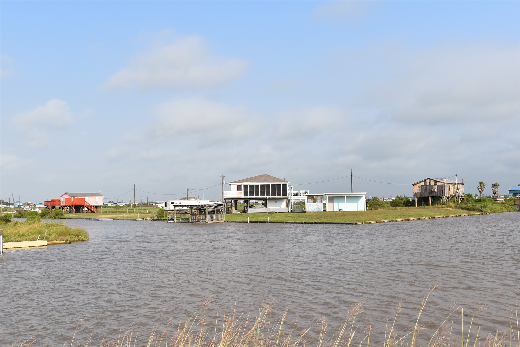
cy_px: 174
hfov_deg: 53.1
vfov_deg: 36.9
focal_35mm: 36
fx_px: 520
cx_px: 260
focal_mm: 24
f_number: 10
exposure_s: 1/400
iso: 200
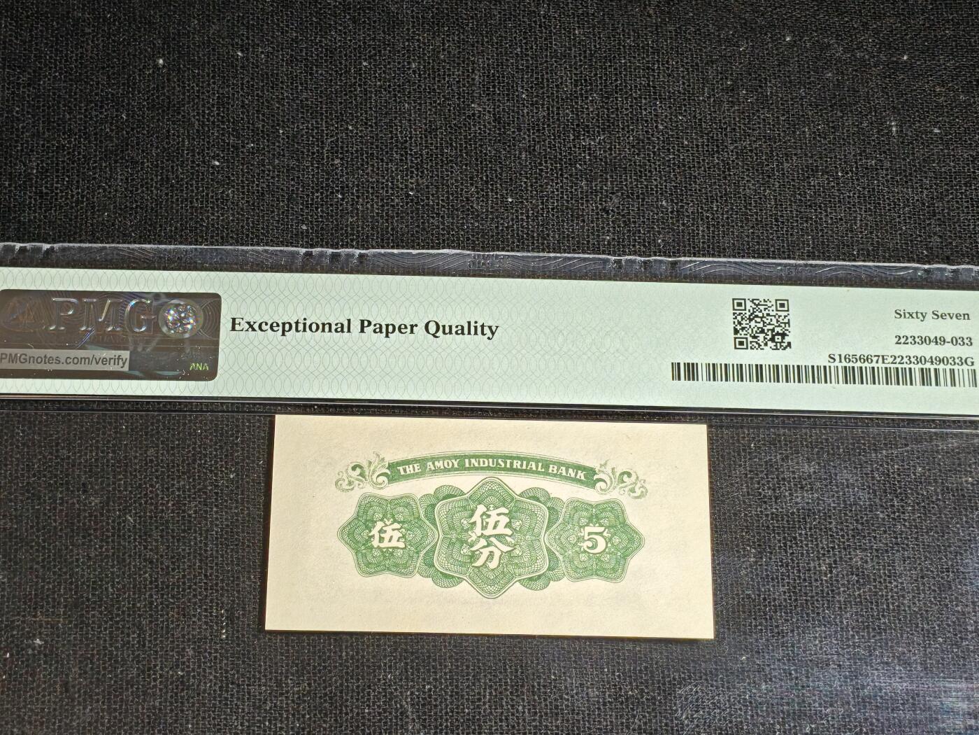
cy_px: 368
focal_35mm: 84
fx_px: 2376
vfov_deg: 17.6
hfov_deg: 23.3
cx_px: 490
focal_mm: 4.94
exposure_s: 1/376
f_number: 1.5
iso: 50
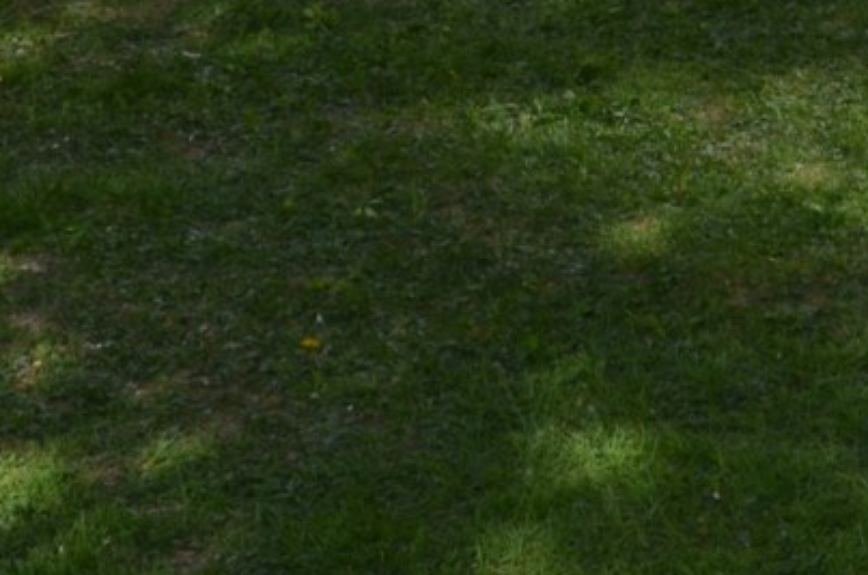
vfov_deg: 8.3
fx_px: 3802
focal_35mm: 158
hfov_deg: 13.0
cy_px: -523
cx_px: 656
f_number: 8
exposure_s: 1/200
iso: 100
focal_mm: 26
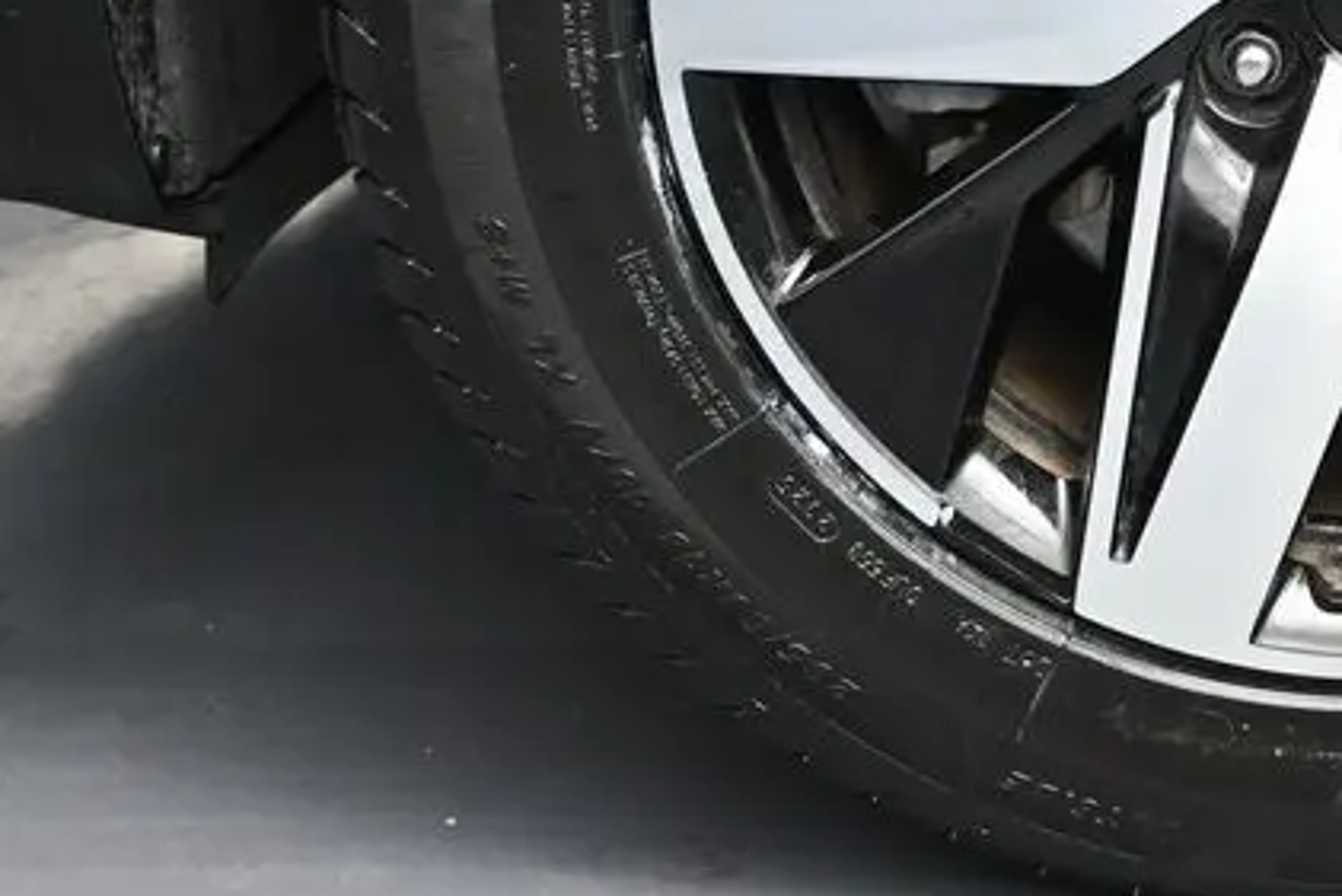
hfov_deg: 21.5
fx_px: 3401
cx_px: 1377
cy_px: -129
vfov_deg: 14.6
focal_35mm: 91
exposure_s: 1/125
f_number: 4.2
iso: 1250
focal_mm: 25
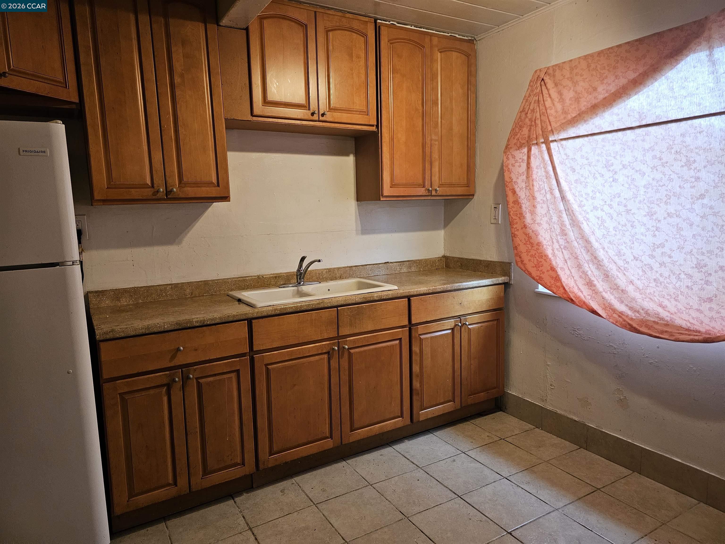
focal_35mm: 23
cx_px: 362
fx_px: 482
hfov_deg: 73.9
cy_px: 272
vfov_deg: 58.9
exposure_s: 1/120
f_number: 1.7
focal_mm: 6.3
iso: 320
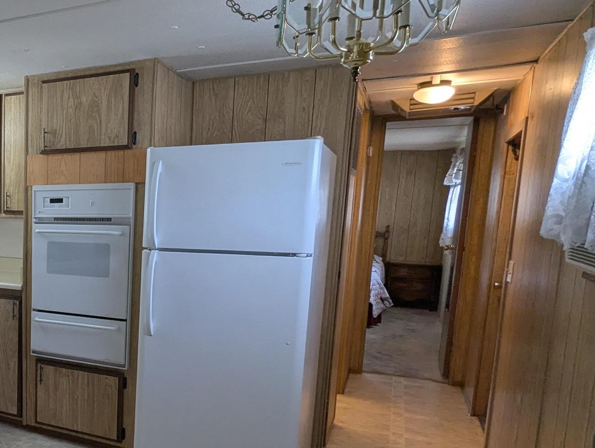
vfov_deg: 41.5
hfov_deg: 45.1
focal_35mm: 34
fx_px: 585
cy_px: 291
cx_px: -7
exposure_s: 1/120
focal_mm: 2.35
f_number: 2.2
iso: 188
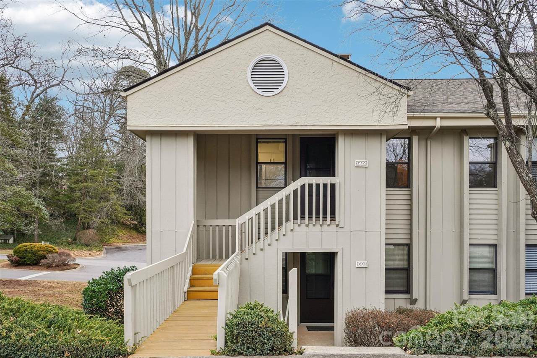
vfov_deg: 47.9
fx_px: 403
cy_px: 179
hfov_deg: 67.4
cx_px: 268
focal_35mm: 27
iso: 100
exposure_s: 1/30
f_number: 8
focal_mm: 18
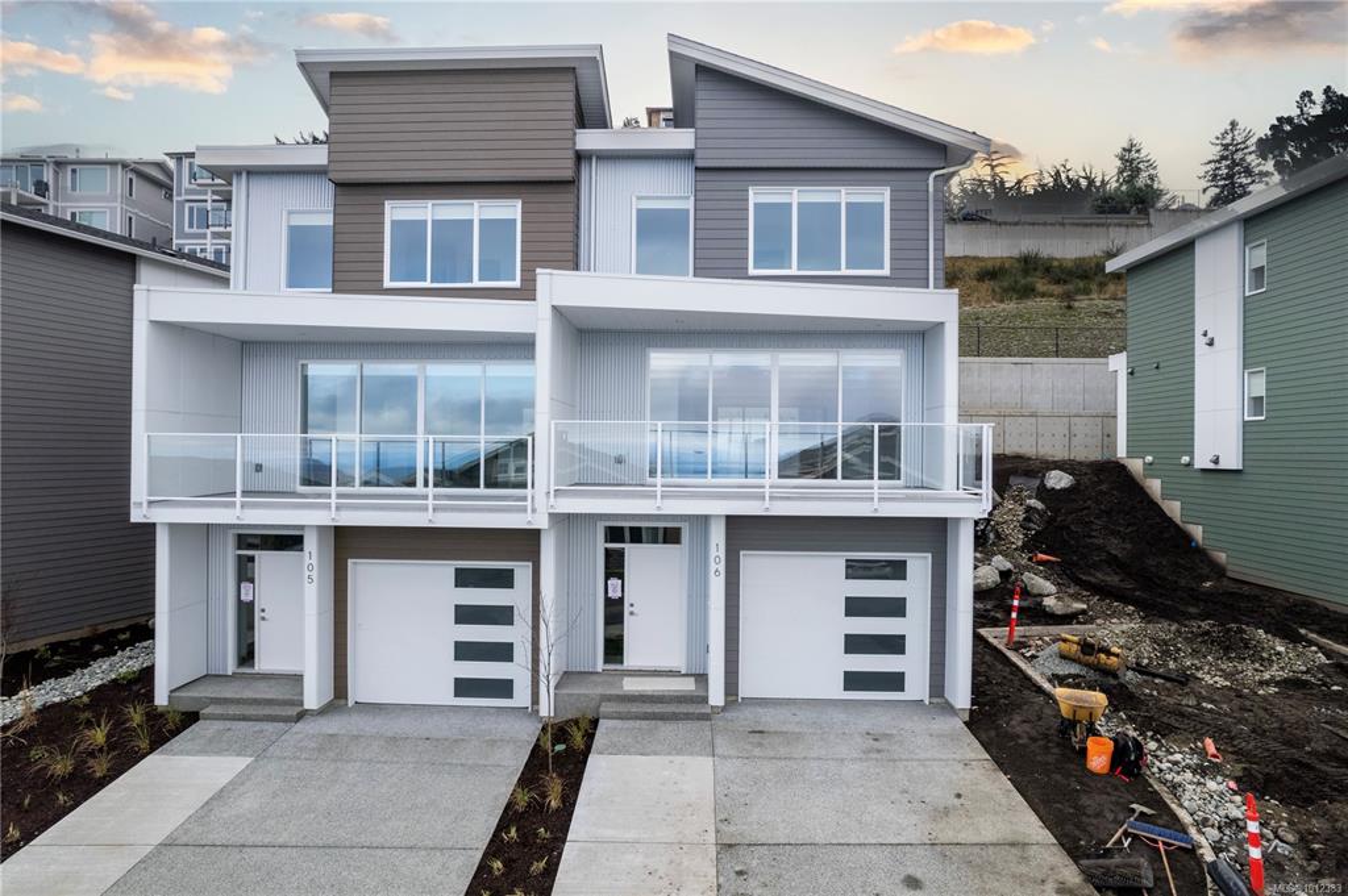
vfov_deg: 57.1
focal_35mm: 22
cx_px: 674
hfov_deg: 78.6
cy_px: 448
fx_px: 823
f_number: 2.8
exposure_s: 1/1000
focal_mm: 8.38
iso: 110
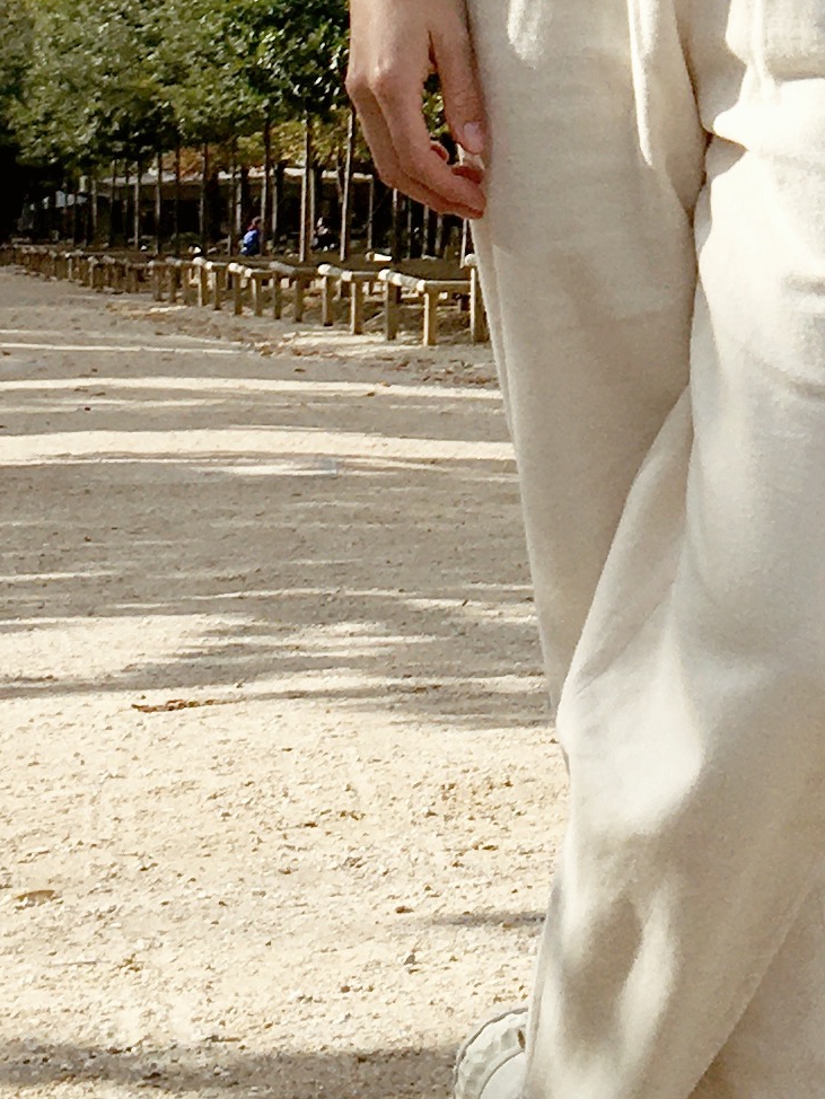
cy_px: -334
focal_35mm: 120
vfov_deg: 15.6
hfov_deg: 12.2
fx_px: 3812
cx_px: 870
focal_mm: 4.15
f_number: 2.2
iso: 25
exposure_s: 1/2564
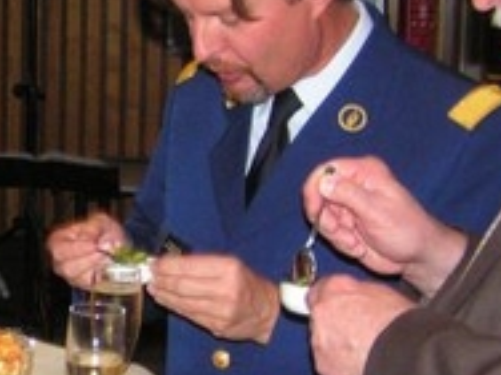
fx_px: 1462
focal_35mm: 101
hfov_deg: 18.9
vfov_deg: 14.6
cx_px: -8
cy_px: 164
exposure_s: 1/40
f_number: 2.8
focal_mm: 6.3
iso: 200
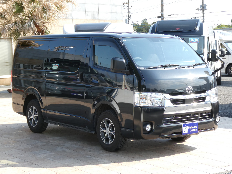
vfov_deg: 19.9
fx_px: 496
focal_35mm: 74
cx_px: 116
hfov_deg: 26.3
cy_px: 87
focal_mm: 13.2
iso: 80
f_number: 4.6
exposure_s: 1/160
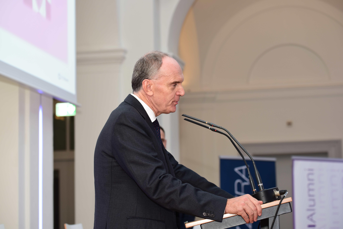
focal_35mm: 92
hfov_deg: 22.1
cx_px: 172
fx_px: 877
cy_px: 114
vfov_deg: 14.9
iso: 500
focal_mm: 92
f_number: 4.5
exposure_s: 1/60
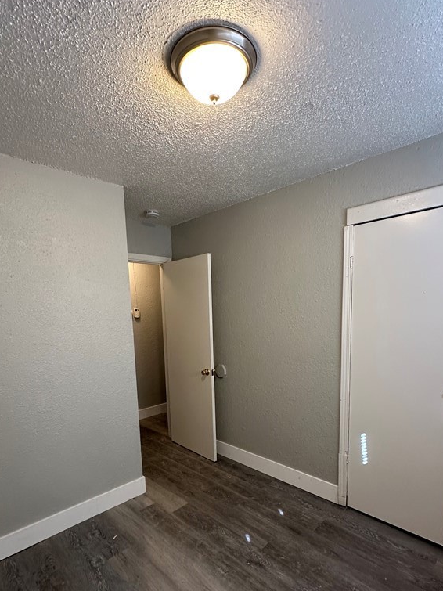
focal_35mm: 19
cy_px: 353
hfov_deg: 68.7
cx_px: 214
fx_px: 324
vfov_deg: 83.7
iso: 160
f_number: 2.2
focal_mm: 2.22
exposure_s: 1/60
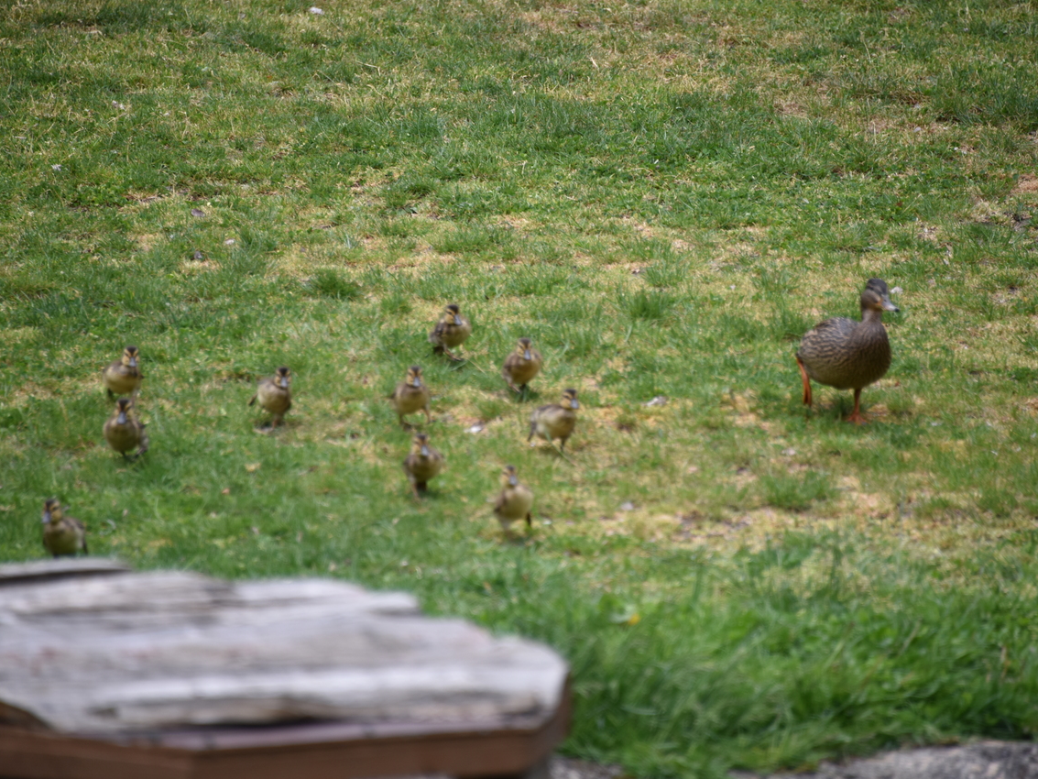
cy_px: 390
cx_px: 494
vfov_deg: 4.6
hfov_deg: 6.1
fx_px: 9777
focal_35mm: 326
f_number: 5.6
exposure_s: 1/640
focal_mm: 300
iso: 360
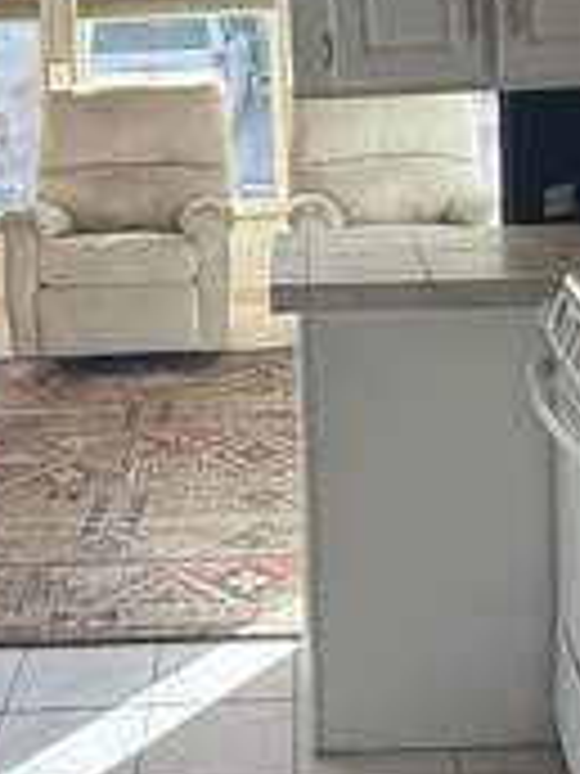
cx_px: 292
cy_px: 22
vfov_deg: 28.2
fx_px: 1452
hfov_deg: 22.6
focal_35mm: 65
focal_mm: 2.22
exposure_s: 1/99
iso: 125
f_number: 2.2
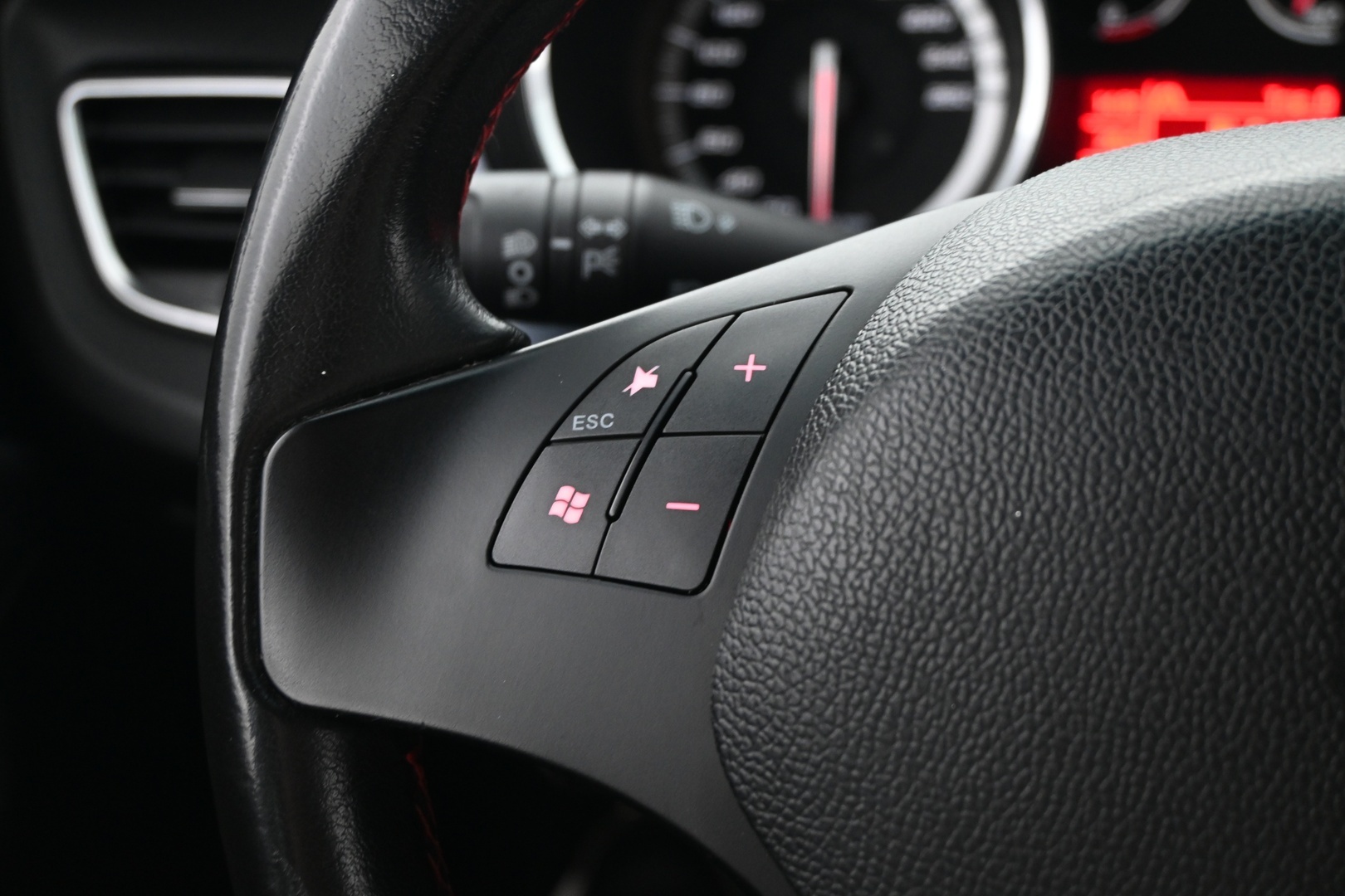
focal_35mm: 42
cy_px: 448
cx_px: 672
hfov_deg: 46.4
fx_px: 1569
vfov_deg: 31.9
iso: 1600
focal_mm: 28
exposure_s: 1/8
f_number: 4.5
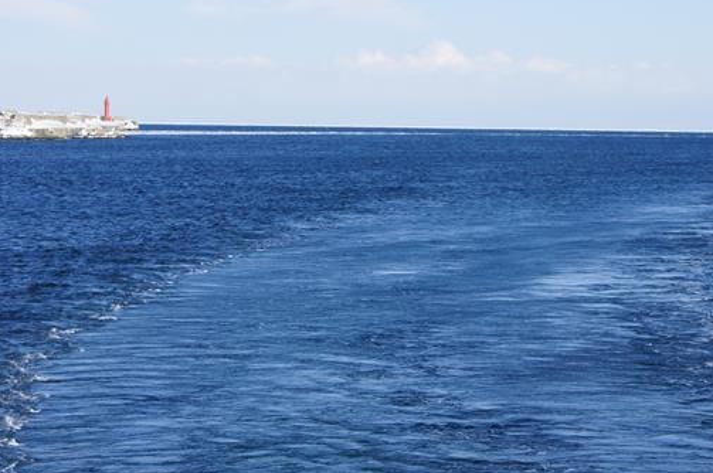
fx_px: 2077
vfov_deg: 13.0
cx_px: 498
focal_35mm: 105
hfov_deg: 19.4
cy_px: 108
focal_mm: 44
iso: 250
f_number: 13
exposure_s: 1/250
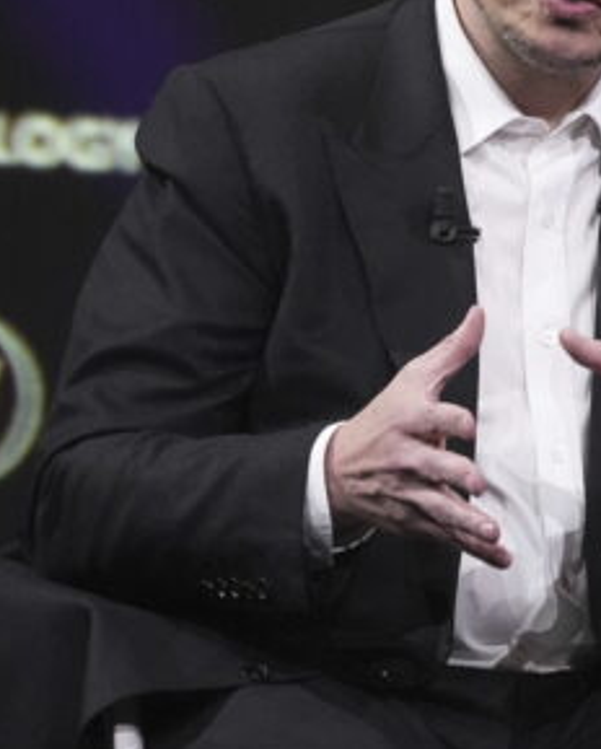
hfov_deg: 1.1
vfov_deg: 1.4
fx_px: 31085
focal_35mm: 1401
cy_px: 143
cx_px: 591
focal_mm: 400
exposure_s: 1/500
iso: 8000
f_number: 5.6
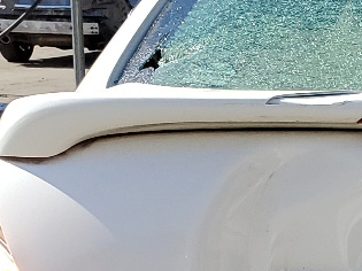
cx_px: 553
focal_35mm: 132
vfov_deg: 10.7
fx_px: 1380
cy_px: 432
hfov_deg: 14.0
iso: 50
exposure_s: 1/2500
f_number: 1.5
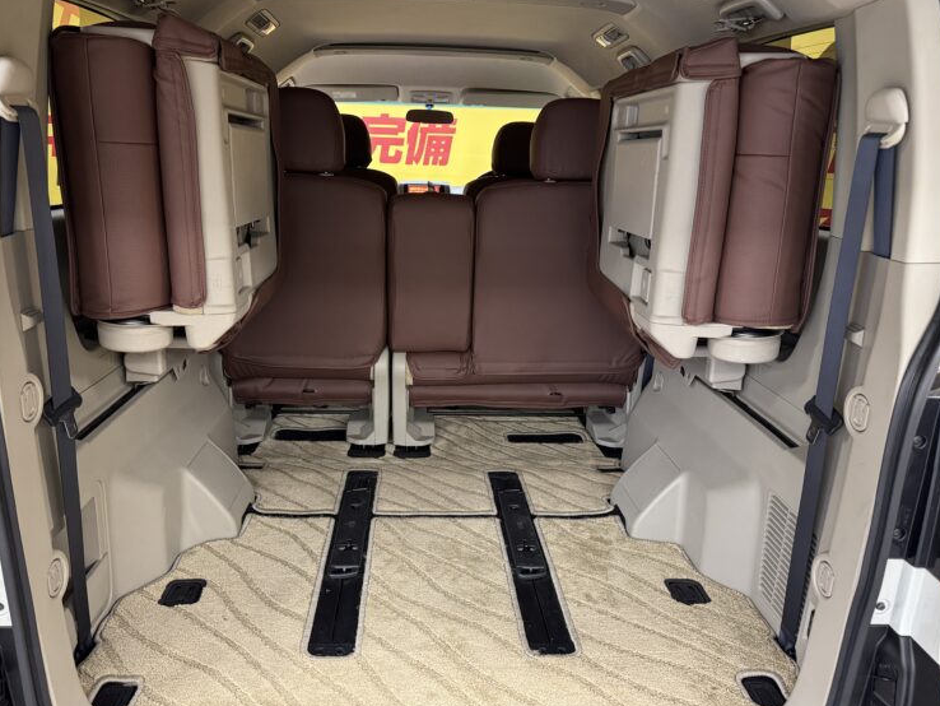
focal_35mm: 26
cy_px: 370
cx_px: 446
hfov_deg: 67.2
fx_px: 706
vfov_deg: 53.1
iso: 320
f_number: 1.78
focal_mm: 6.76
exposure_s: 1/50
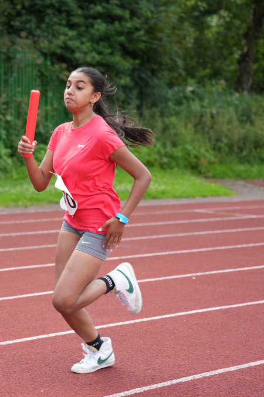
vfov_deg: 19.3
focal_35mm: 106
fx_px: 1166
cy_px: 197
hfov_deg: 12.8
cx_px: 32
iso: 250
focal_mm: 70
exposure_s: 1/800
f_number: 2.8
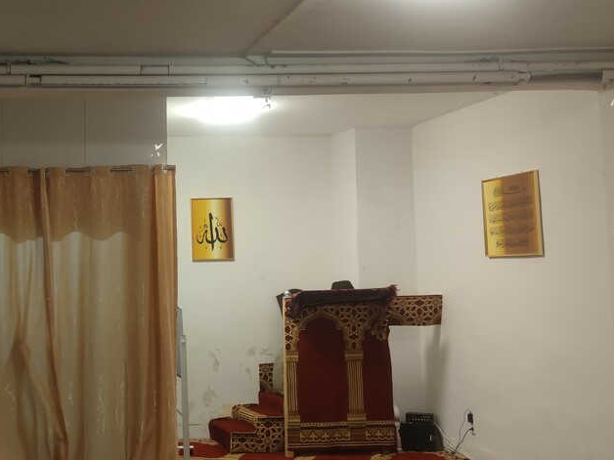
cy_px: 198
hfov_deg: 33.5
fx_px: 976
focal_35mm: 55
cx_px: 89
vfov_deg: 26.5
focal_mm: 6.72
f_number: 1.69
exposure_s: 1/50
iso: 392
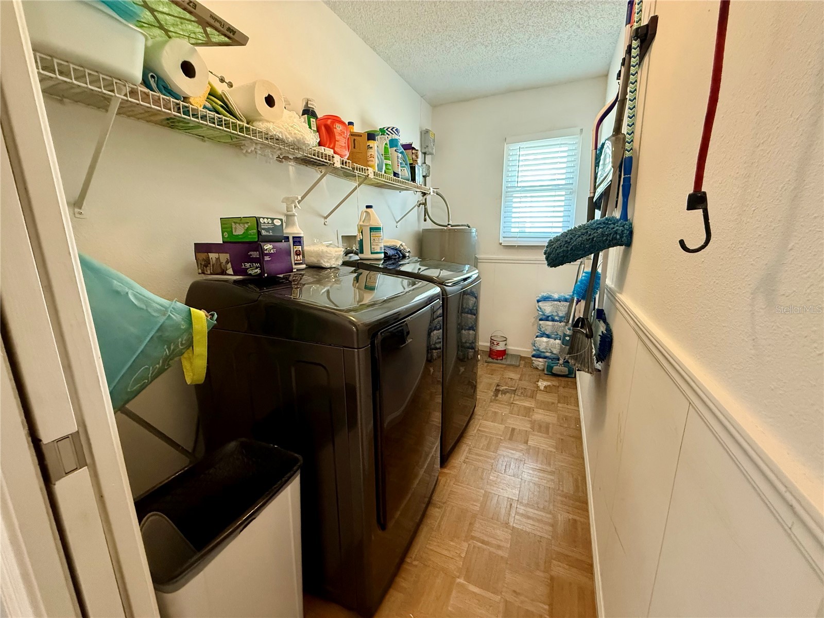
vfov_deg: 85.7
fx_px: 333
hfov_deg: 102.1
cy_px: 309
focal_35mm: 14
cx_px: 412
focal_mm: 2.22
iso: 640
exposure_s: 1/60
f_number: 2.2
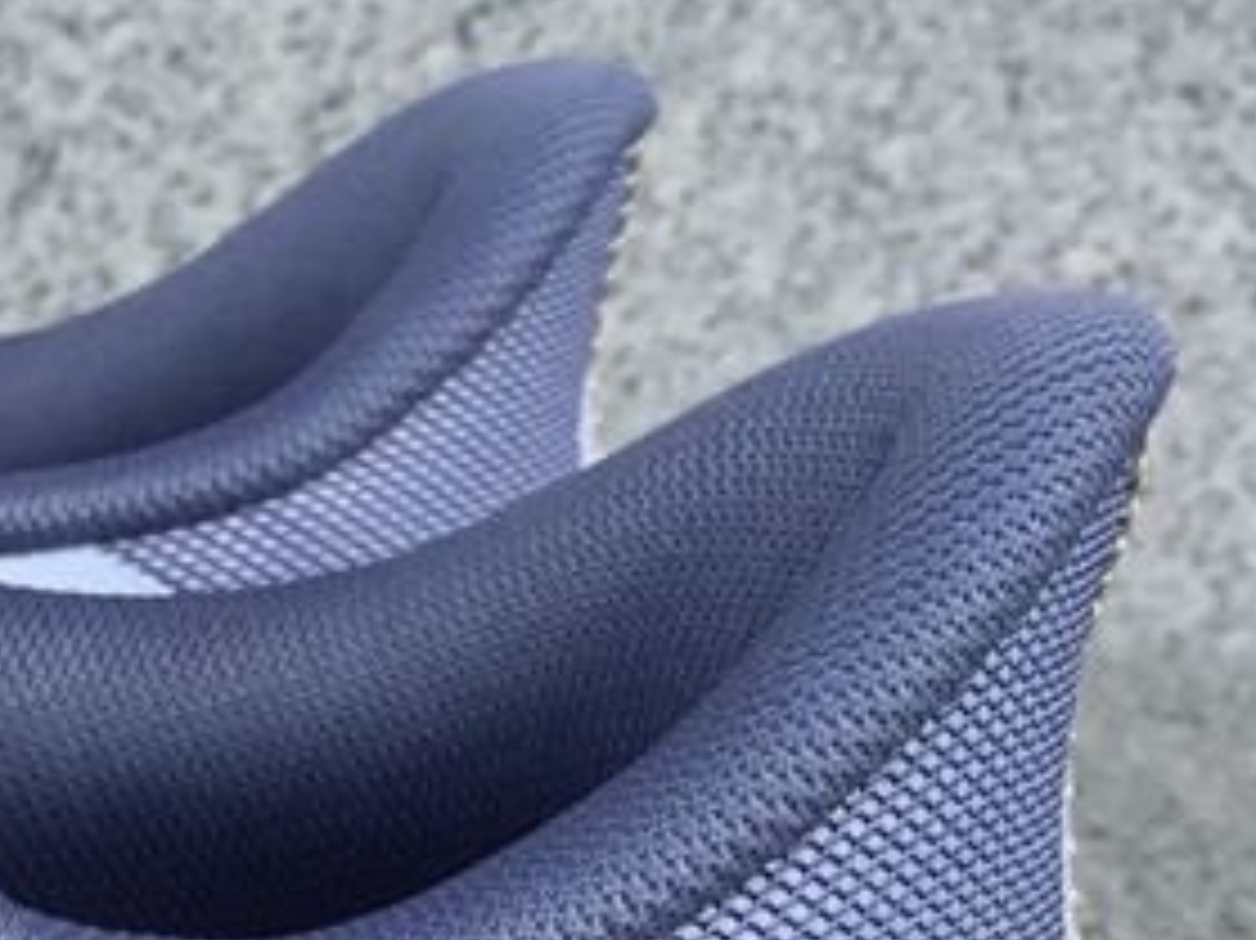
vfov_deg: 14.0
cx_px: -176
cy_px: 1329
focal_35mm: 100
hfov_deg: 18.8
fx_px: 3627
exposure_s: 1/409
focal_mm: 3.3
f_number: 2.4
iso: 25
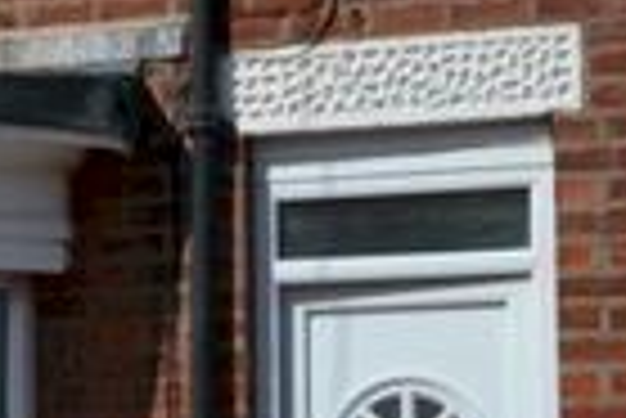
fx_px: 2106
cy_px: 384
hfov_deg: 16.8
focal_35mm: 121
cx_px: 185
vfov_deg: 11.3
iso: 100
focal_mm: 16
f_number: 9
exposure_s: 1/320
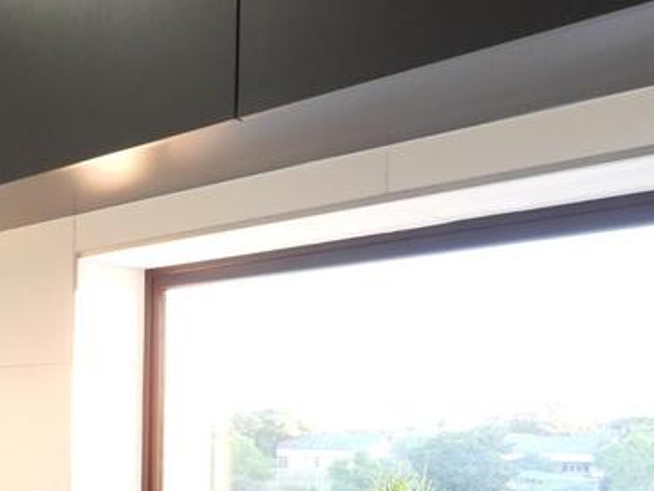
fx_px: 1002
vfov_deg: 26.5
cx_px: -45
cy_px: 453
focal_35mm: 53
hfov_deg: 32.3
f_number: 2.8
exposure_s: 1/30
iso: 220
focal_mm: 4.3
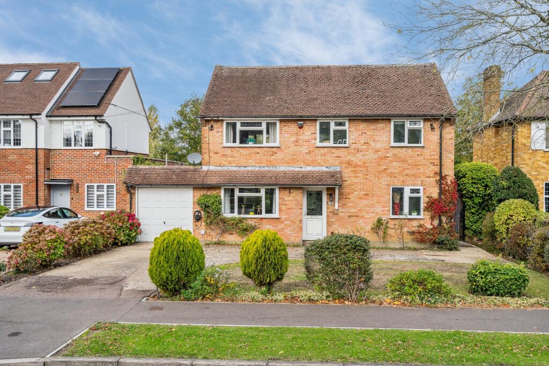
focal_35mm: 31
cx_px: 274
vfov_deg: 42.3
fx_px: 473
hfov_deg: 60.3
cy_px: 183
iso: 320
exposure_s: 1/320
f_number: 5.6
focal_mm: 31
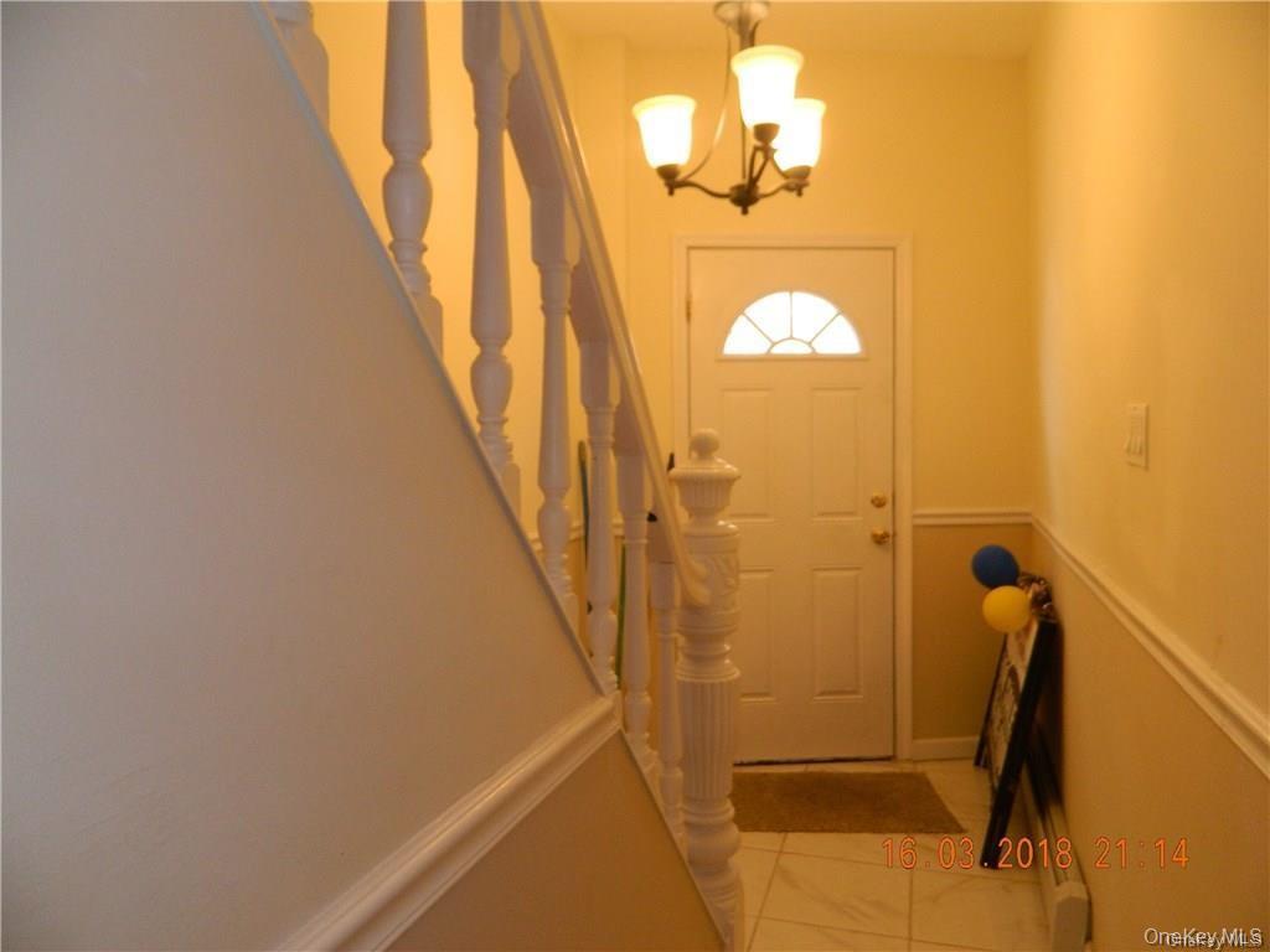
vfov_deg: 54.9
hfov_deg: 69.4
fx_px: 917
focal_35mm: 25
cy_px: 476
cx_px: 635
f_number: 3.1
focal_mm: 4.5
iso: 200
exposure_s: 1/30
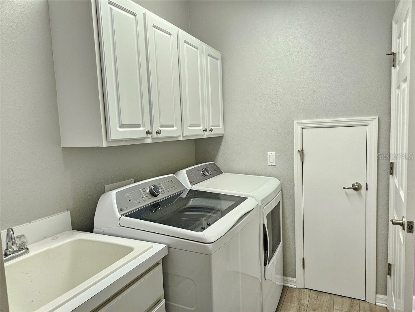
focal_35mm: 23
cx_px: 208
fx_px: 276
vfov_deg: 58.9
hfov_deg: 73.9
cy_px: 156
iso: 500
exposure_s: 1/120
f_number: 1.8
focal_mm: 5.4
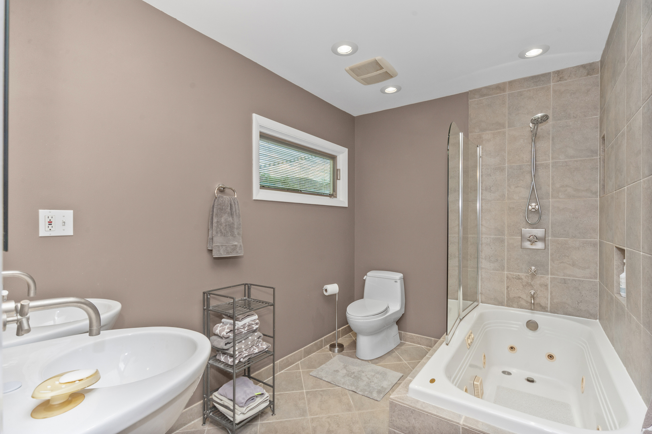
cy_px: 217
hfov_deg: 90.0
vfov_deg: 67.3
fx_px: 326
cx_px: 326
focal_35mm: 18
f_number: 8
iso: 200
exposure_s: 1/60
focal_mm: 18
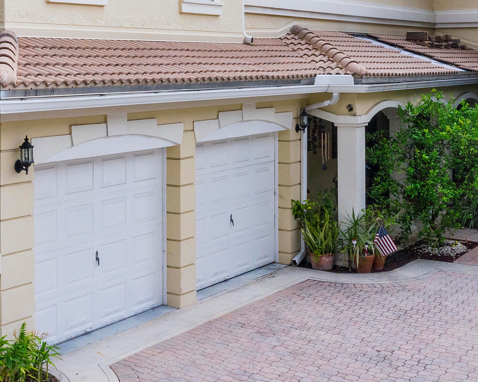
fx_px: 877
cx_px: 176
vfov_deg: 24.1
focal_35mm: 62
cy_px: 64
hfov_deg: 30.3
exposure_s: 1/120
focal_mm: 10.26
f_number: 11
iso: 400
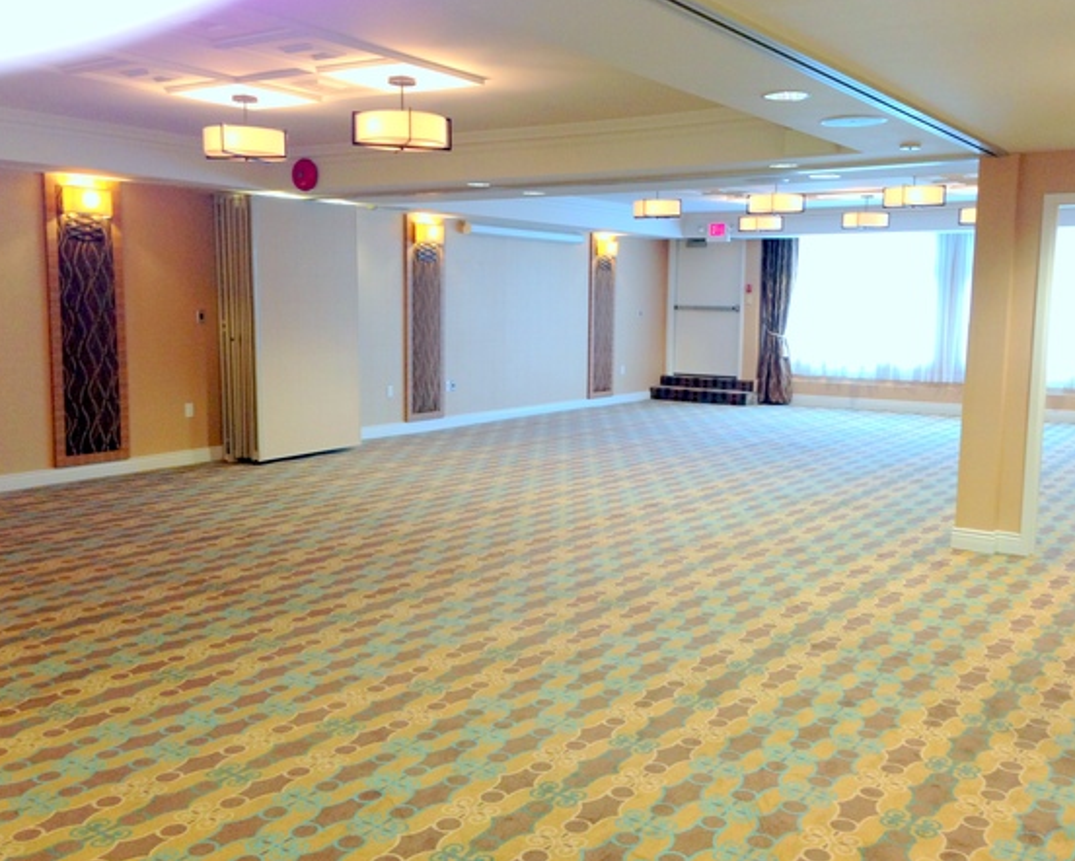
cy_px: 425
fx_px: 1114
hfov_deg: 51.5
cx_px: 557
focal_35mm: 35
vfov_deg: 42.2
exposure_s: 1/20
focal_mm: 4.13
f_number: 2.4
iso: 100
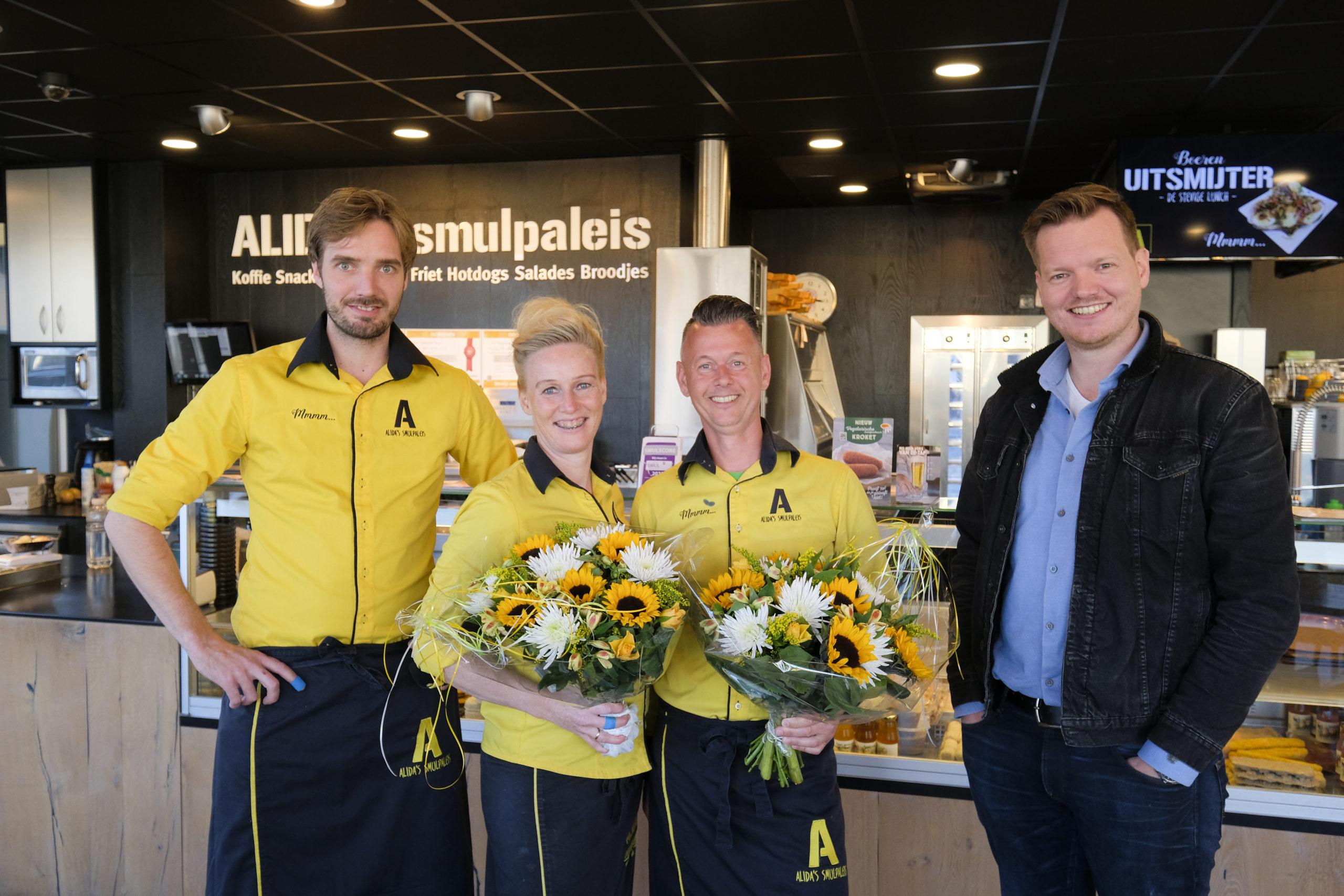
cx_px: 672
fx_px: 1120
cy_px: 448
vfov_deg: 43.6
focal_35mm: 30
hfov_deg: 61.9
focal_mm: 20
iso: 800
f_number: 5.6
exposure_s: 1/100
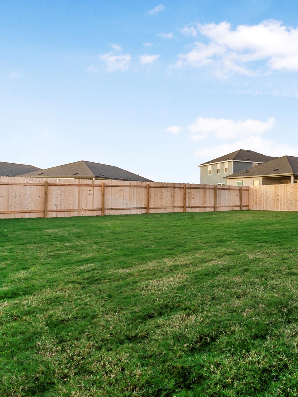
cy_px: 198
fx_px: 252
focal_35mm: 22
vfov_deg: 76.4
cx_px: 250
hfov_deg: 55.5
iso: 100
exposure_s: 1/3
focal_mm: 10
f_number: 9
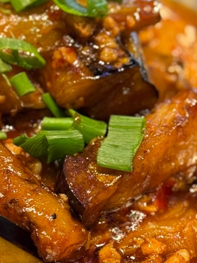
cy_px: 142
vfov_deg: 11.6
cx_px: 0
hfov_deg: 8.6
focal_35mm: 171
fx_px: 1298
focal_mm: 6.76
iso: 160
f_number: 1.78
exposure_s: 1/50
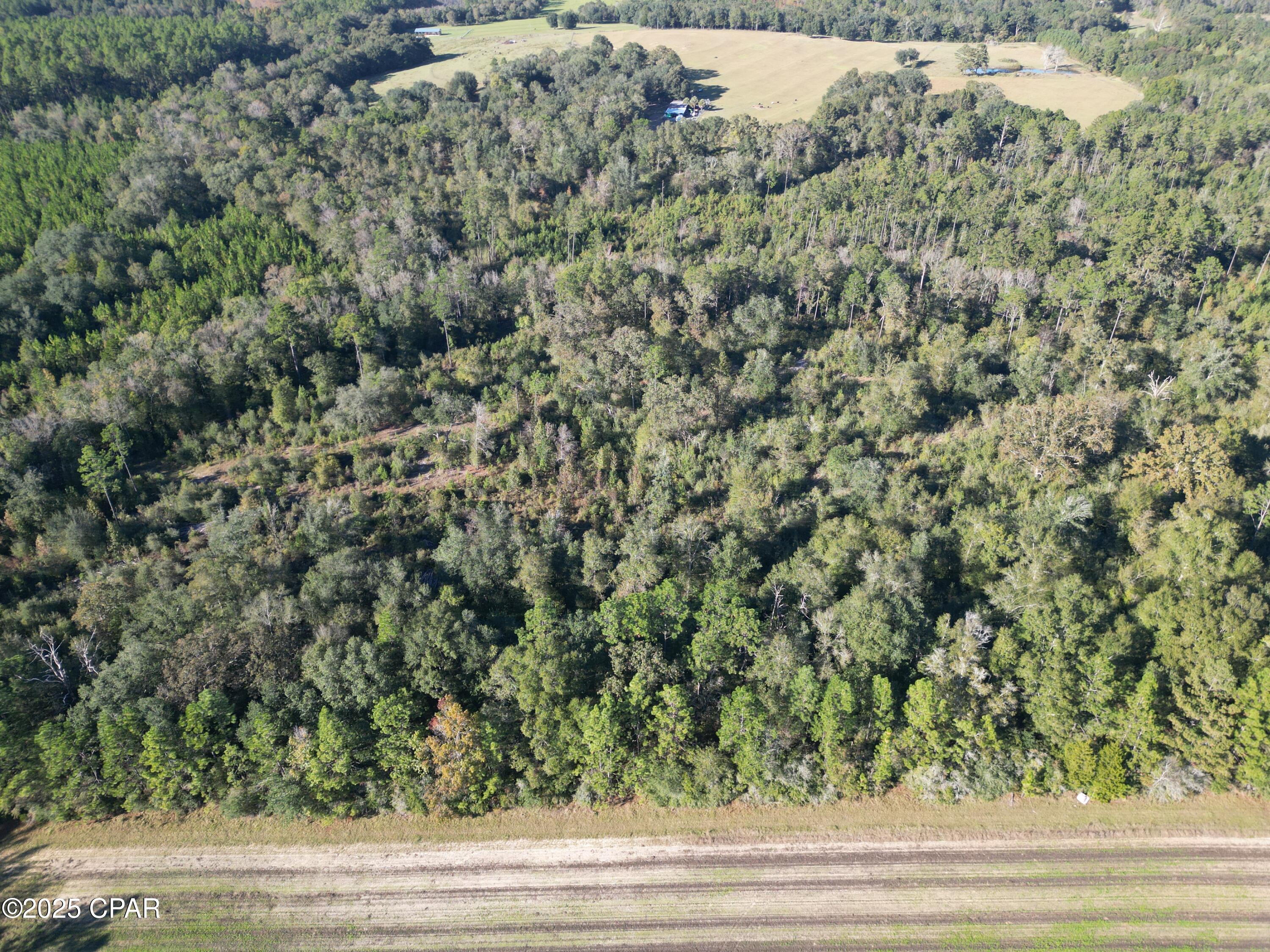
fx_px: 881
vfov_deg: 56.8
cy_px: 476
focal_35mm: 24
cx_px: 635
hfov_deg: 71.6
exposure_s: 1/725
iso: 110
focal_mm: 6.72
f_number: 1.7
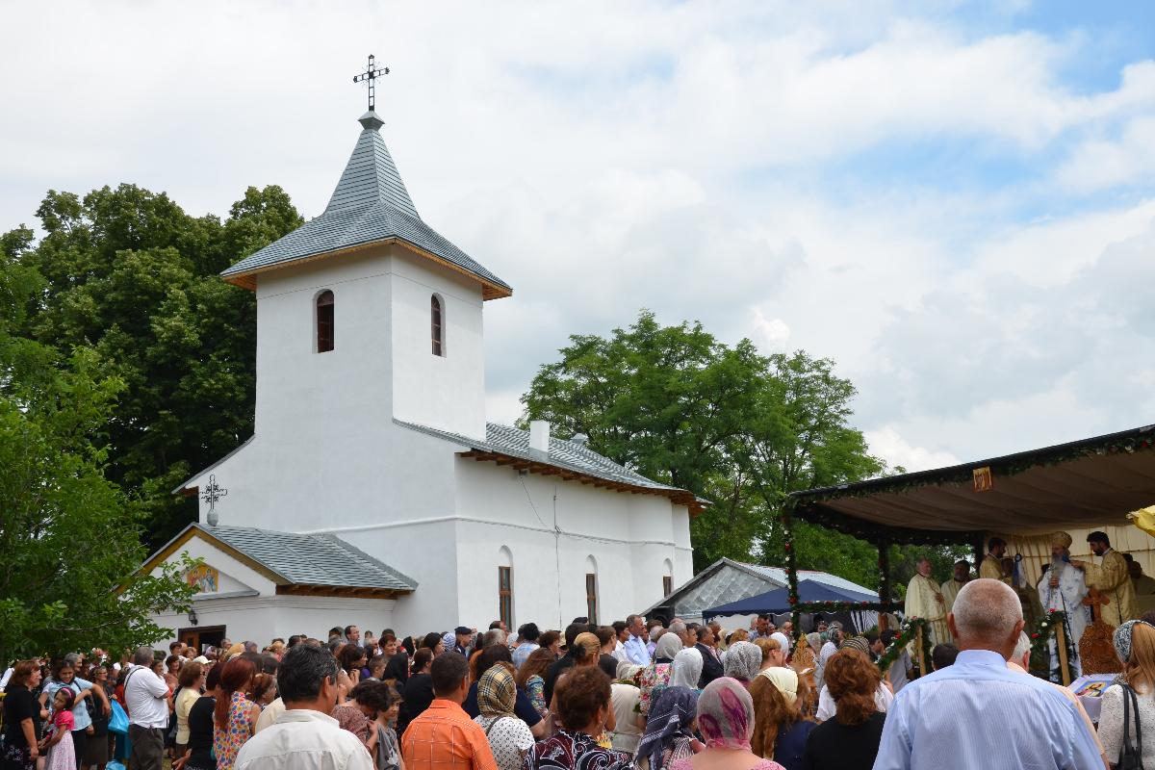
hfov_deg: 49.6
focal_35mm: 39
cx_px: 578
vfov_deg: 34.2
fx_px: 1251
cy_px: 385
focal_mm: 26
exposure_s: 1/400
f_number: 10
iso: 200
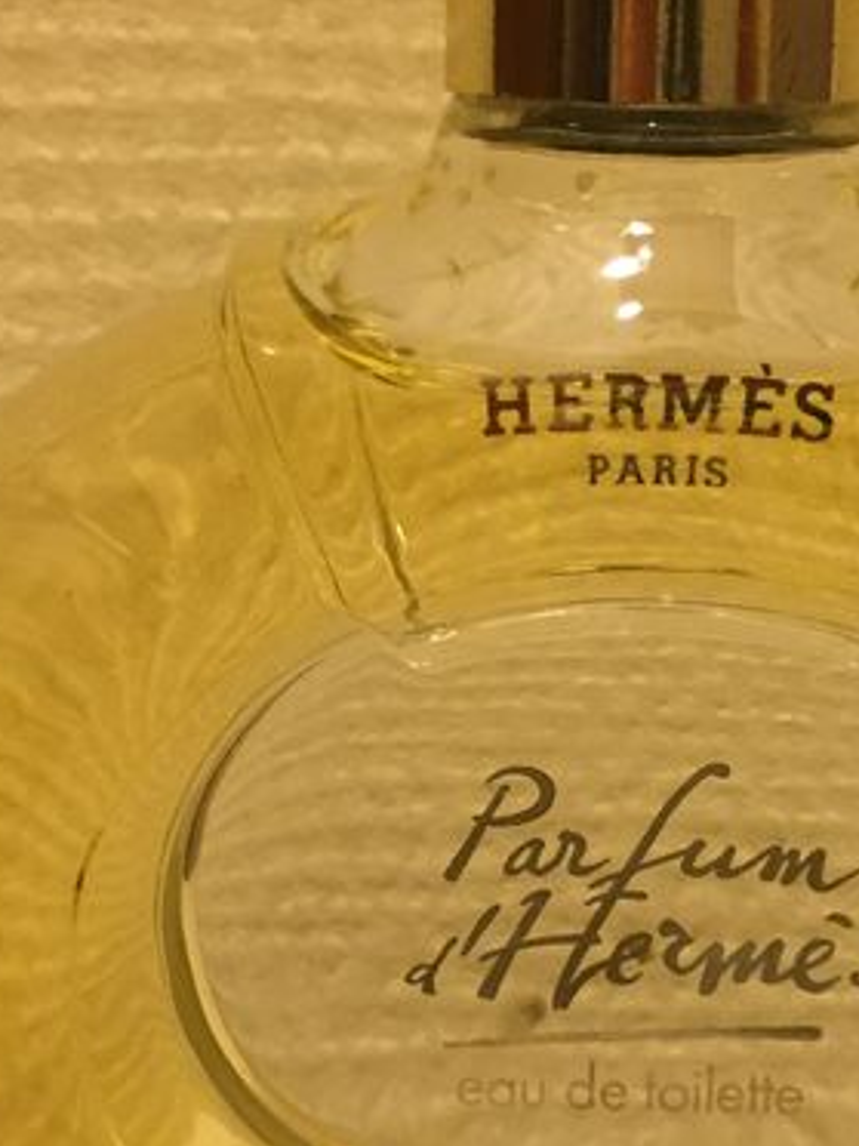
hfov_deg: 18.9
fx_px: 2581
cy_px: 681
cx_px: 508
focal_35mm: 78
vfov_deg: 25.0
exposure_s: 1/33
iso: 160
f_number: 2.2
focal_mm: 4.15
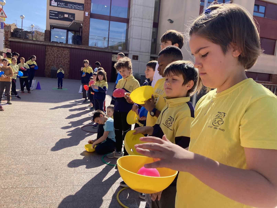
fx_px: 224
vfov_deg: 49.7
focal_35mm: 28
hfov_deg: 63.4
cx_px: 138
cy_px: 104
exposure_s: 1/1000
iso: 20
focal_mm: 3.99
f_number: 1.8
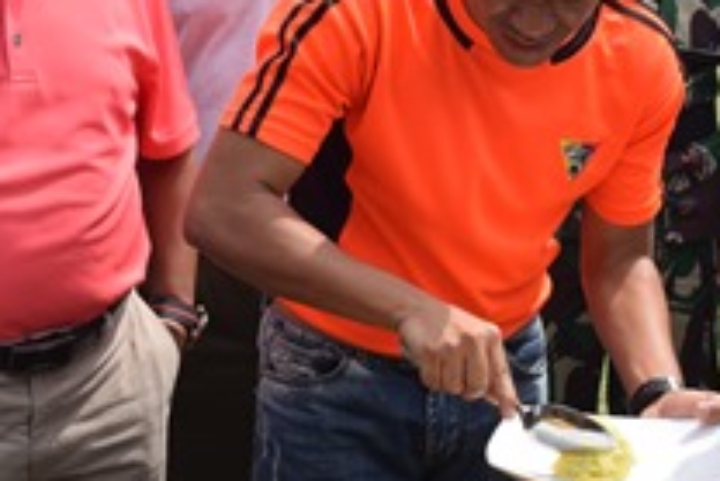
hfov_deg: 20.9
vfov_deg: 14.1
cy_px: 144
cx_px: 519
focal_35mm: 97
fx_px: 1941
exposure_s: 1/2000
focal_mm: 30
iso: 800
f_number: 8
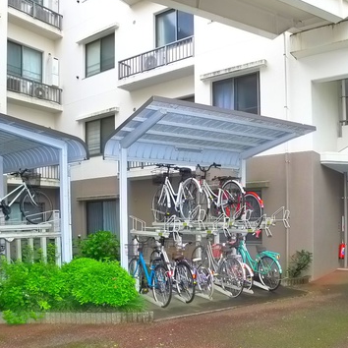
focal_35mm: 42
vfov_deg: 39.5
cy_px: 233
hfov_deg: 39.8
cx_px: 218
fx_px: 478
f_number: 2
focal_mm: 5.1
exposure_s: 1/100
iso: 400
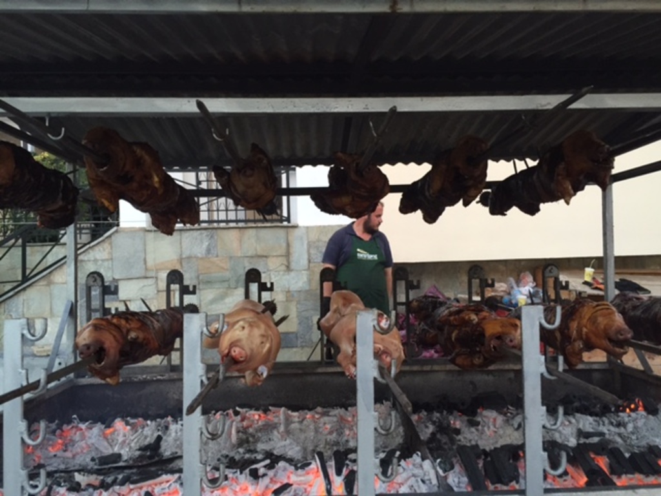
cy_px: 248
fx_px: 554
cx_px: 330
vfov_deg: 48.2
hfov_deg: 61.7
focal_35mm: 29
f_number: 2.2
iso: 160
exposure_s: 1/33
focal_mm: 4.15
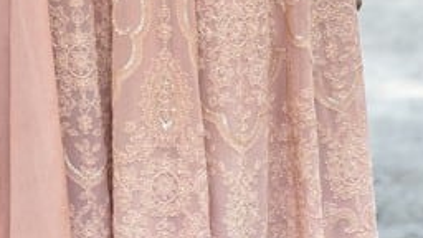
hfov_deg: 4.6
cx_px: 127
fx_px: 5294
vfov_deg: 2.5
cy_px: -418
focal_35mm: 472
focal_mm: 120
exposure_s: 1/160
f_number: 5
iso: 500
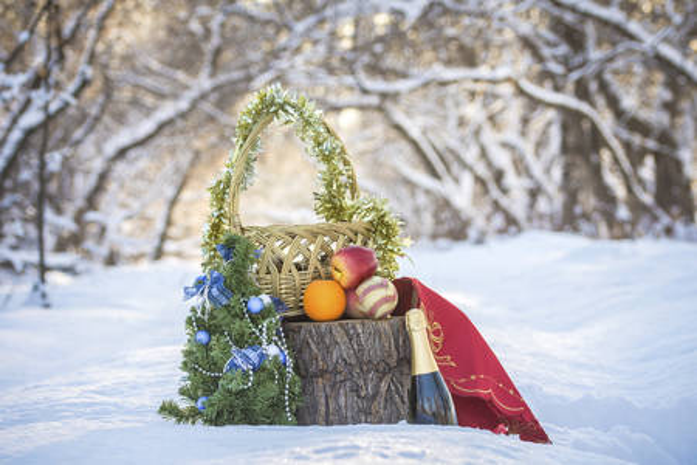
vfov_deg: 8.7
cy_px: 232
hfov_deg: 13.0
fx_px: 3049
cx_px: 348
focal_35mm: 158
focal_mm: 105
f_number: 5.6
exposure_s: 1/60
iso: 100
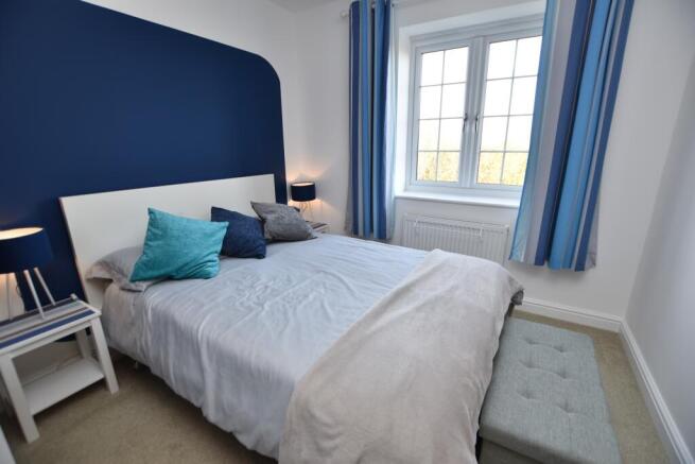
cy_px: 232
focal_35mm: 15
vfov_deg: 77.4
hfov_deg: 100.4
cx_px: 348
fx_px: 290
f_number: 3.5
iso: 100
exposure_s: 1/50
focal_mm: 10
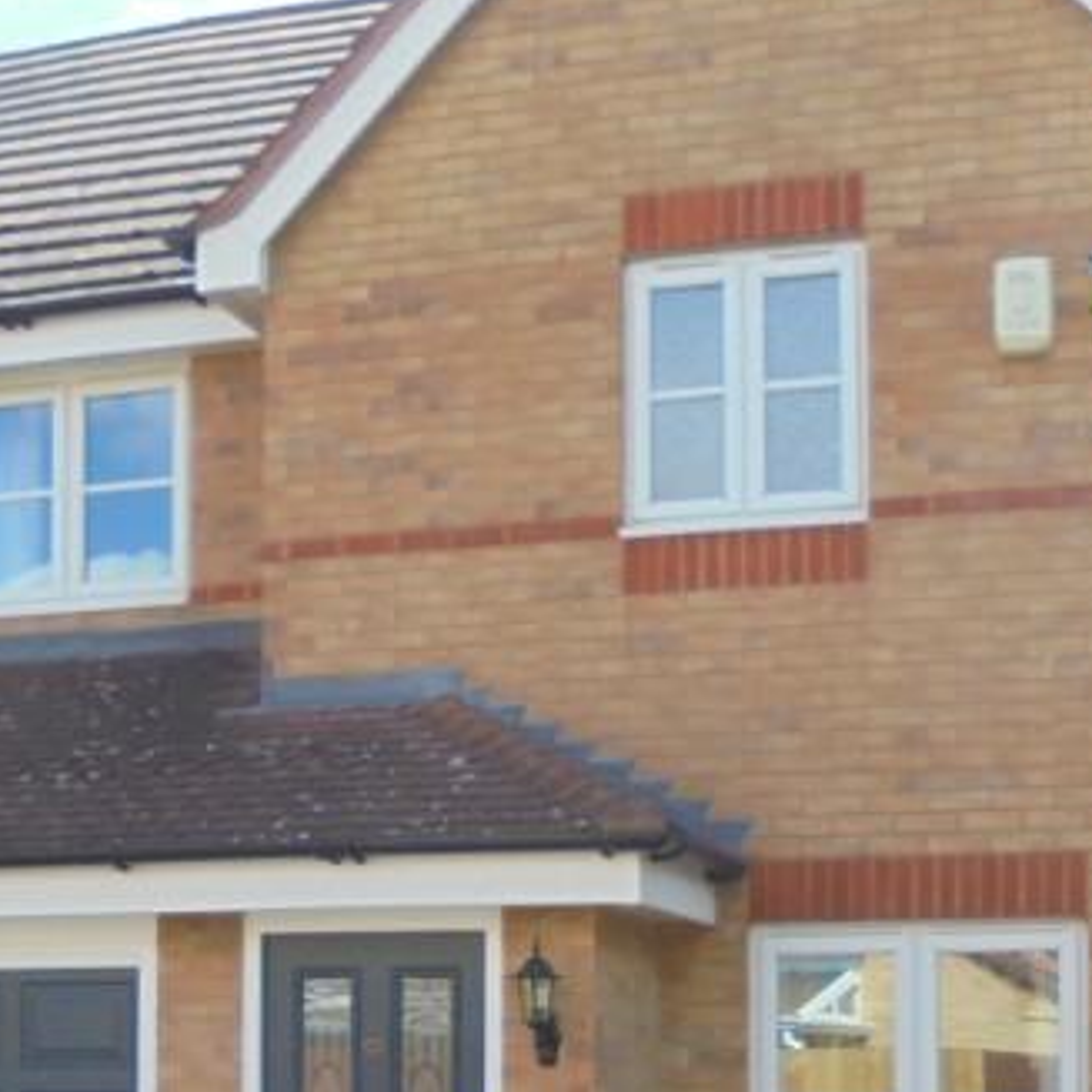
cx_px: 394
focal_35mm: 72
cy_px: 1025
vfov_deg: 23.2
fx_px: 2570
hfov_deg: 23.9
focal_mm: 4.6
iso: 100
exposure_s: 1/320
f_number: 3.5
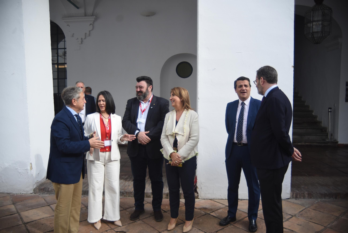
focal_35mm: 29
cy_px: 116
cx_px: 174
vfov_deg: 45.0
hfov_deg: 63.6
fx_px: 280
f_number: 4
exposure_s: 1/500
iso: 100
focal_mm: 29
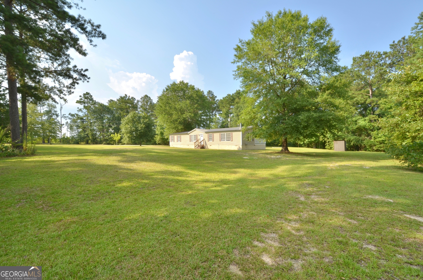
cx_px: 212
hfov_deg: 100.5
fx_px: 176
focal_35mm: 15
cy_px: 140
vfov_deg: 77.1
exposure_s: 1/125
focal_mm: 10
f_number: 9
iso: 100
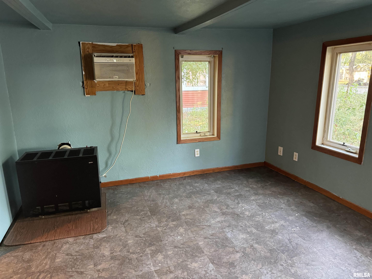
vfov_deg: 56.8
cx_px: 186
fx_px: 258
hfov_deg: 71.6
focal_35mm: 24
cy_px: 140
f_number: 1.78
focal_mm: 6.76
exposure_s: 1/40
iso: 800
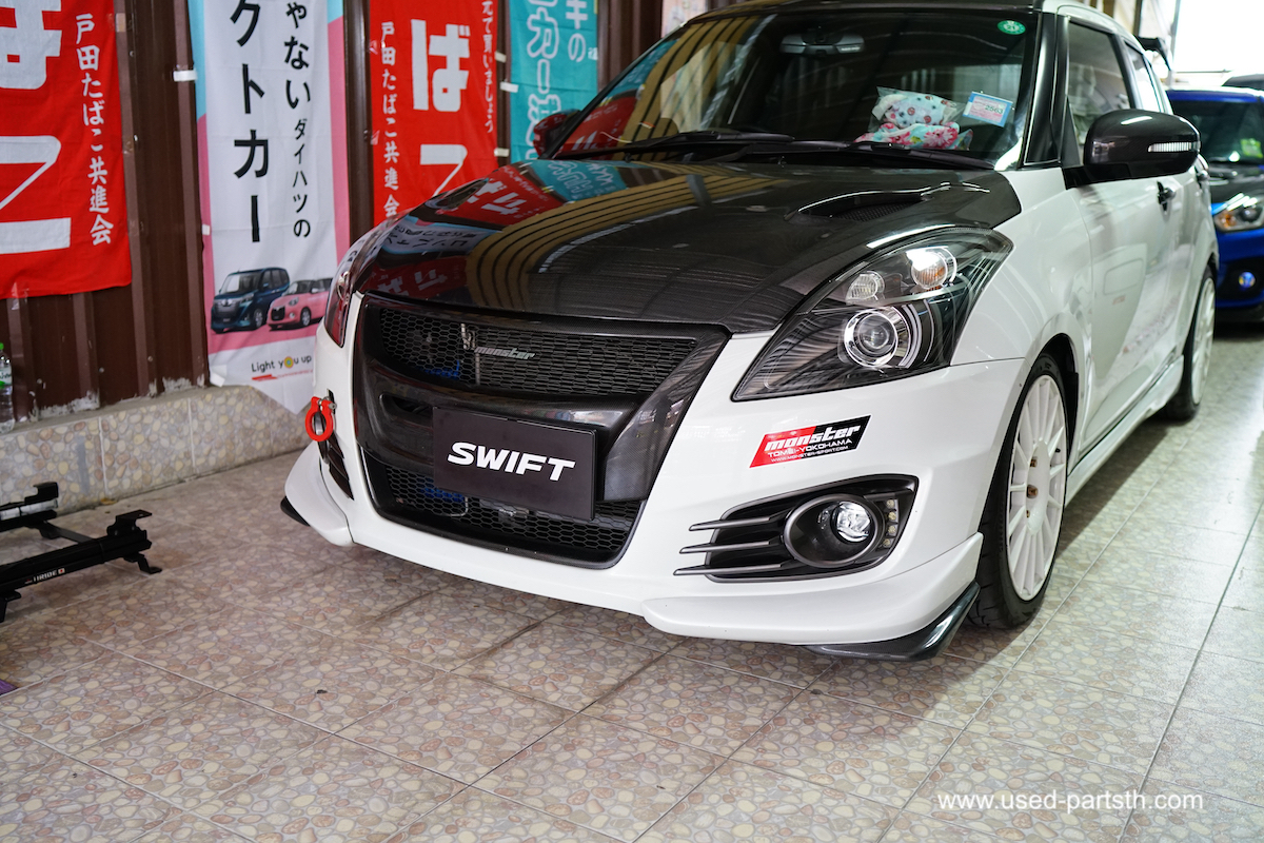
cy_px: 422
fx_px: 1229
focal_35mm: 35
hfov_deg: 54.4
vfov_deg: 37.9
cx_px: 632
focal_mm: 35
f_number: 2.8
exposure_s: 1/60
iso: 2000
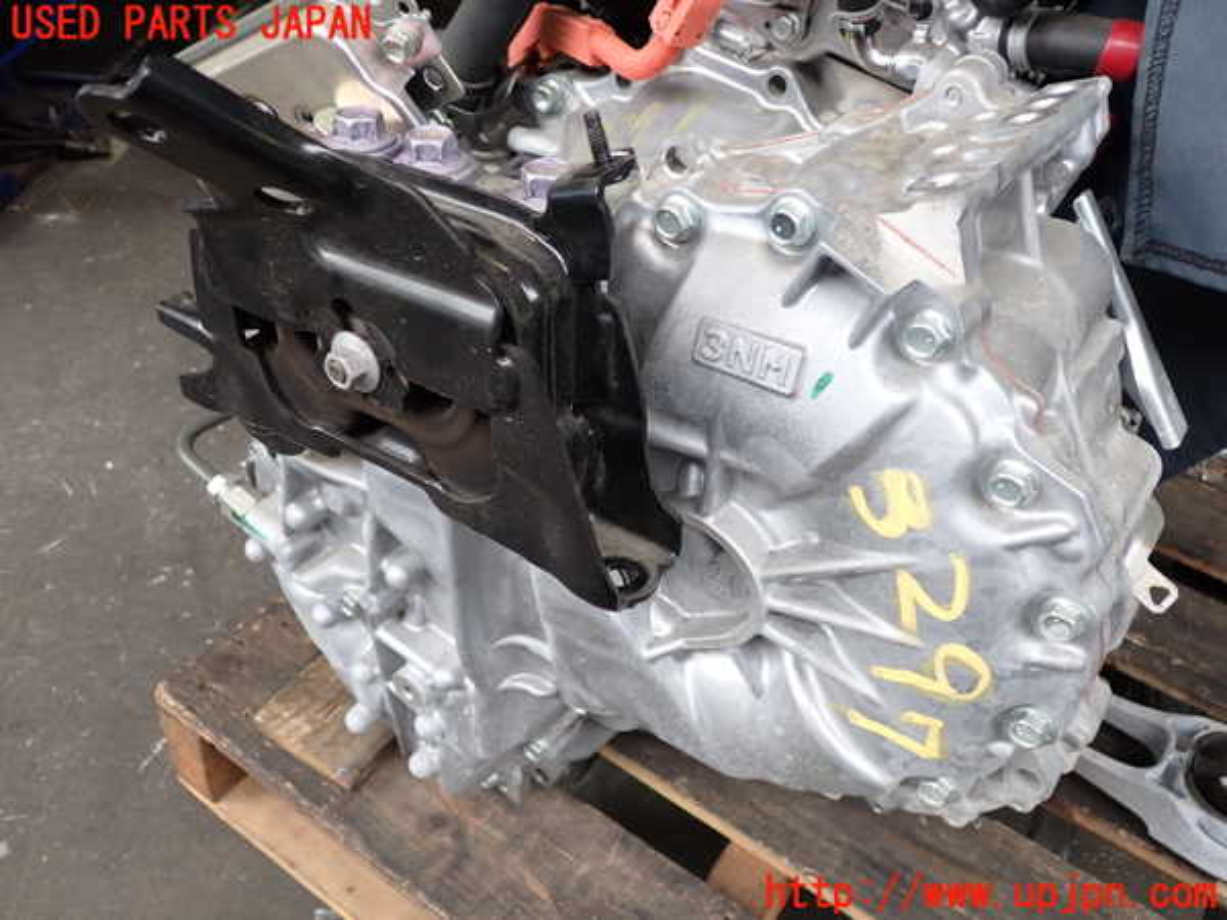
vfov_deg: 46.8
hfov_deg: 60.0
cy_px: 460
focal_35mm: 30
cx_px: 614
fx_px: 1063
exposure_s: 1/125
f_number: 2.3
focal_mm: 5.4
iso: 200
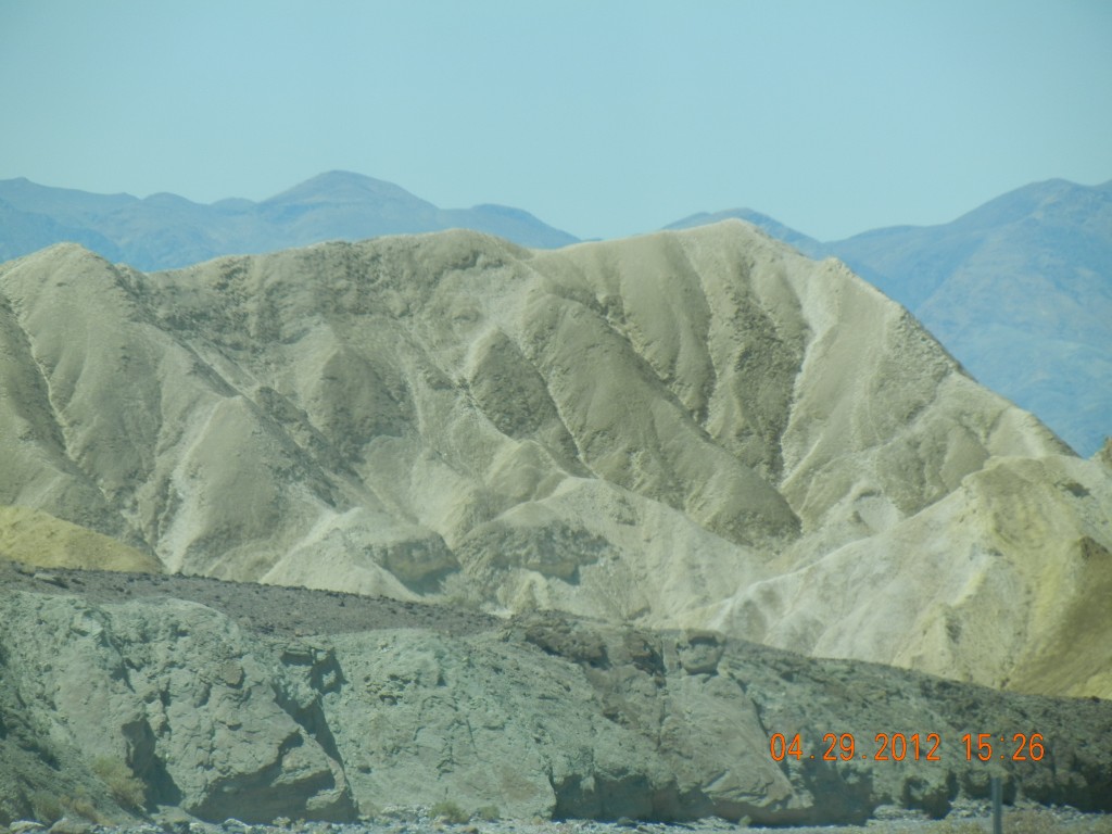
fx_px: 7356
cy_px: 417
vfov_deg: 6.5
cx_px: 556
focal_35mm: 229
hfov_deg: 8.6
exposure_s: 1/735
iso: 160
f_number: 4.8
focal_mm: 41.2
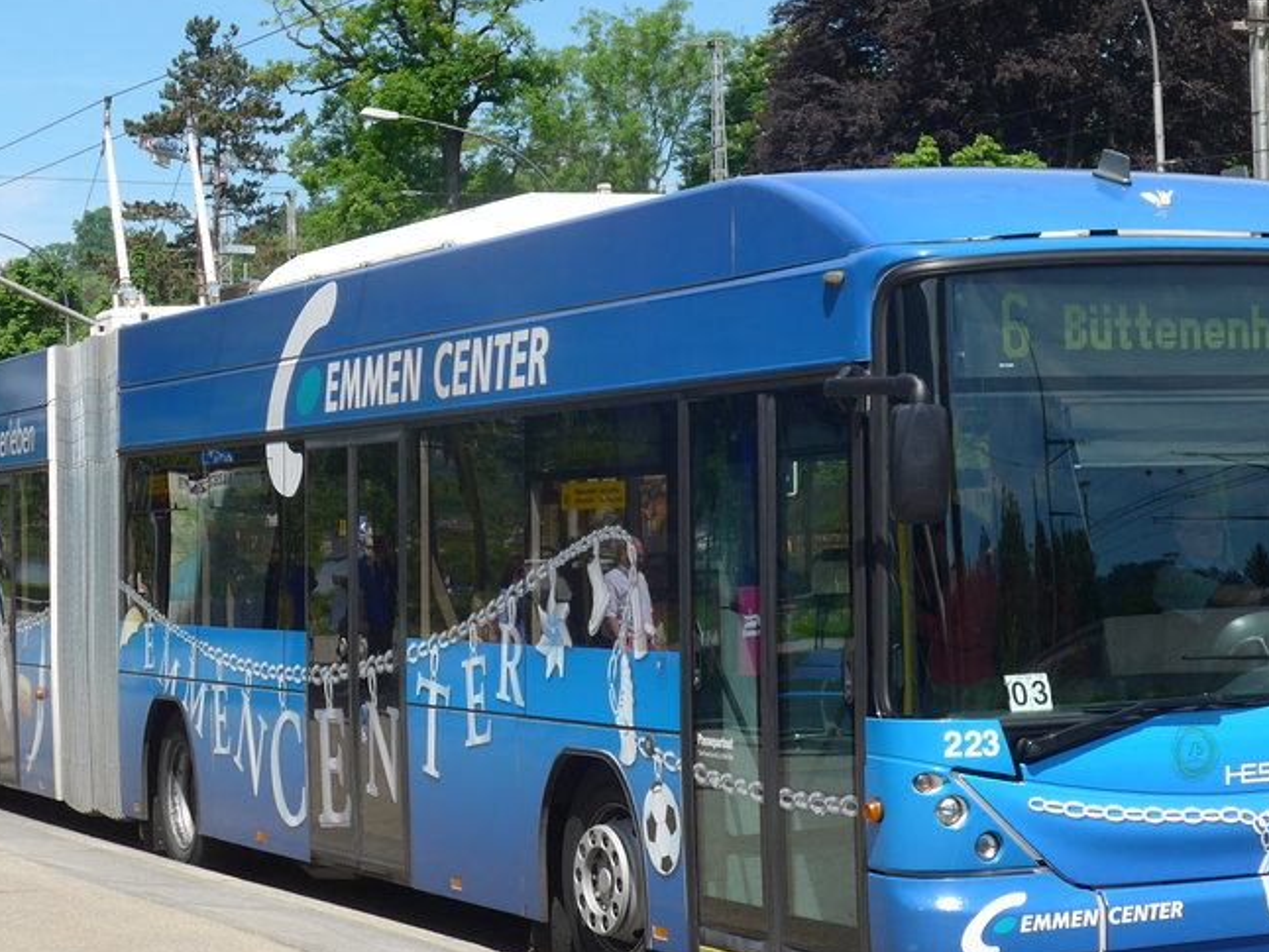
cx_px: 760
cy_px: 336
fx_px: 3337
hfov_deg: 21.5
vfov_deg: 16.2
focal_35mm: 91
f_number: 3.2
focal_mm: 10.1
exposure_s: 1/1000
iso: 80
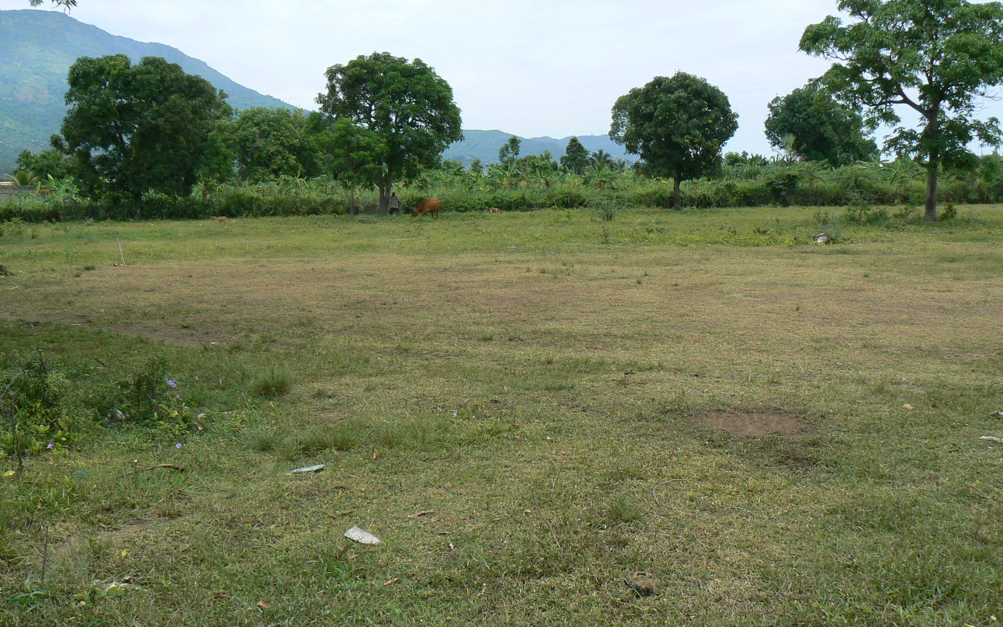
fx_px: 1066
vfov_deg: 32.8
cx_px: 505
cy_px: 295
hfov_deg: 50.4
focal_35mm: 39
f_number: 6.3
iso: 80
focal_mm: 6
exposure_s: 1/500
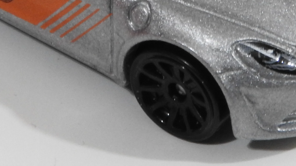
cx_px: 133
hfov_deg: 9.8
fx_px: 1734
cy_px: -45
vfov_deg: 5.5
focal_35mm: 221
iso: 640
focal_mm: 12.5
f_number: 8
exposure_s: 1/10
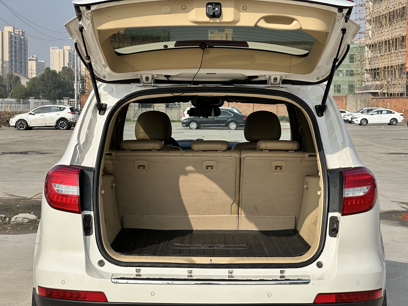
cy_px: 153
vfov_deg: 19.1
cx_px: 204
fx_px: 908
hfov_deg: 25.3
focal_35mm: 77
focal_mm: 9
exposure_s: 1/727
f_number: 2.8
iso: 32
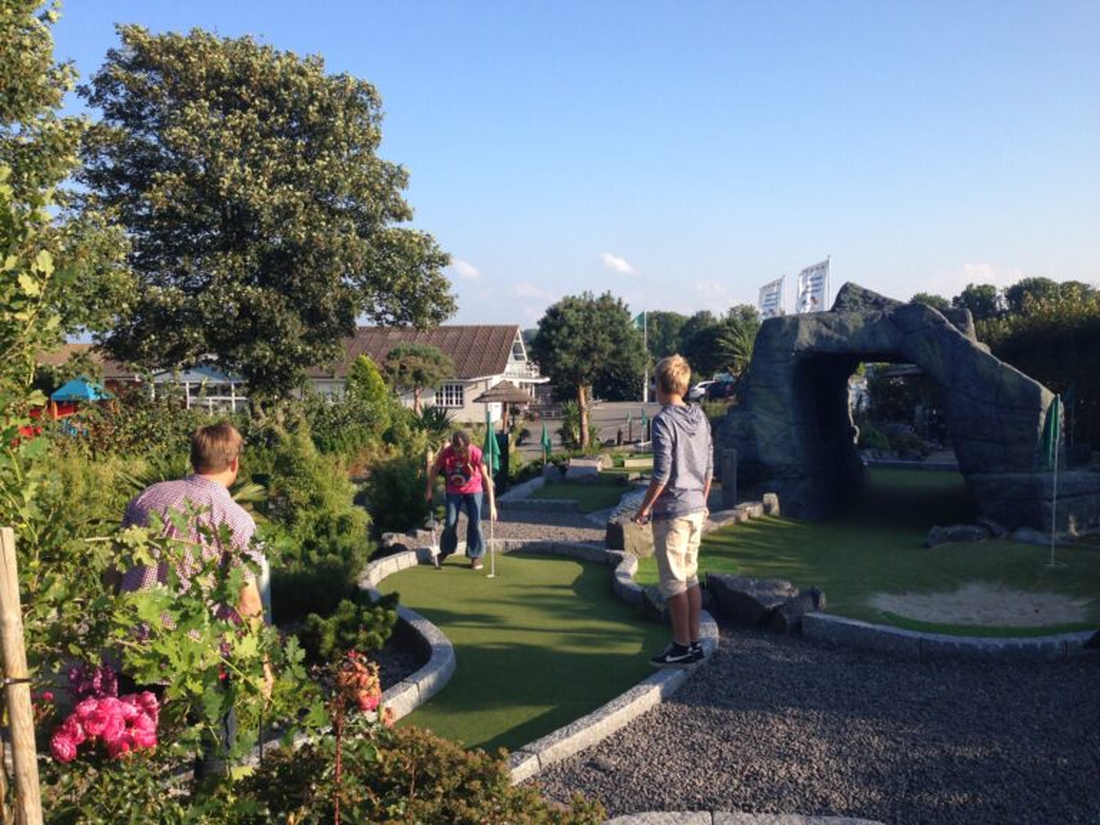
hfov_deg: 55.4
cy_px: 412
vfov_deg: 42.9
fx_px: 1049
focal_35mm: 33
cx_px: 550
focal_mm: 4.12
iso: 50
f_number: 2.4
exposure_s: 1/951
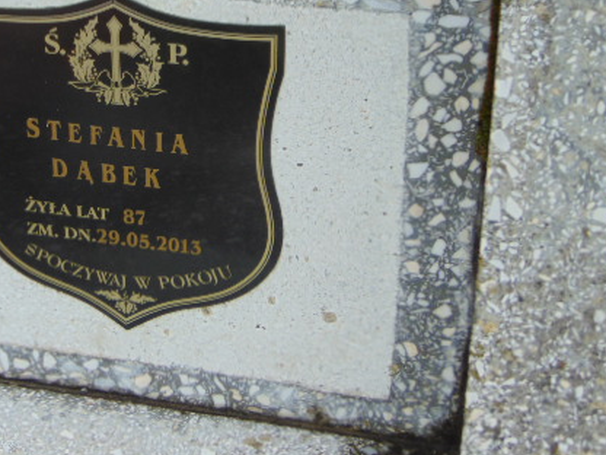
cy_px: 122
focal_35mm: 77
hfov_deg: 25.1
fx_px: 1348
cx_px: 173
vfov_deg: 19.0
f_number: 3.5
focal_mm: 9
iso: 80
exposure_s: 1/320
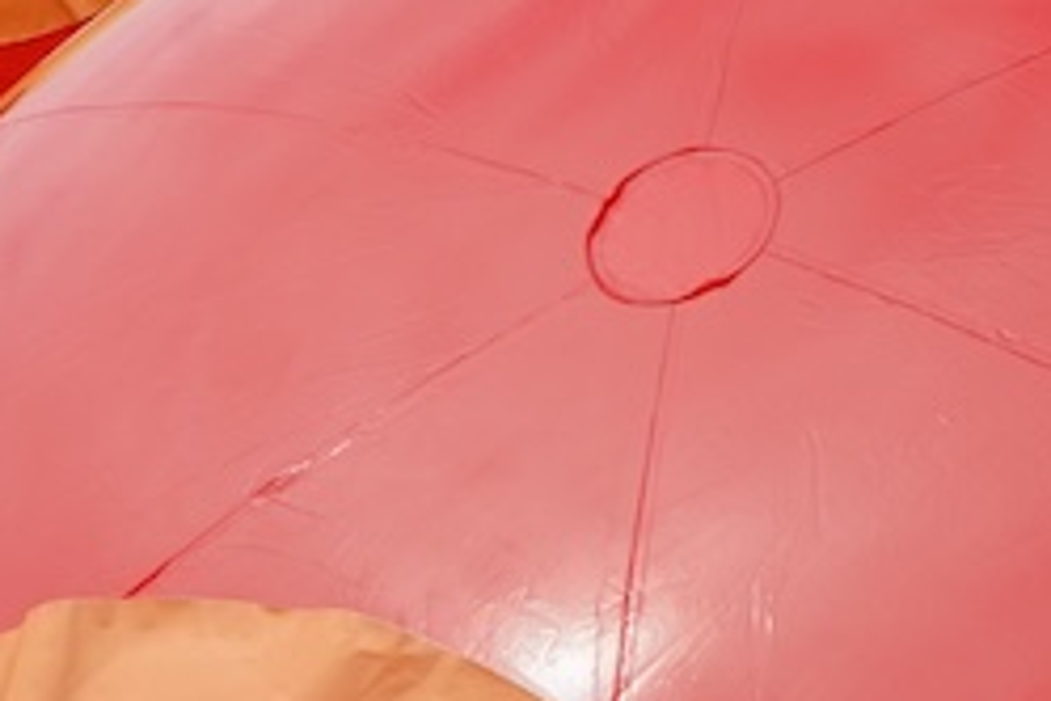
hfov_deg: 4.6
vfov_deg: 3.1
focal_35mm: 449
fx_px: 13107
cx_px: -502
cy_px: 386
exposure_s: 1/400
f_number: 14
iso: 320
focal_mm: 75
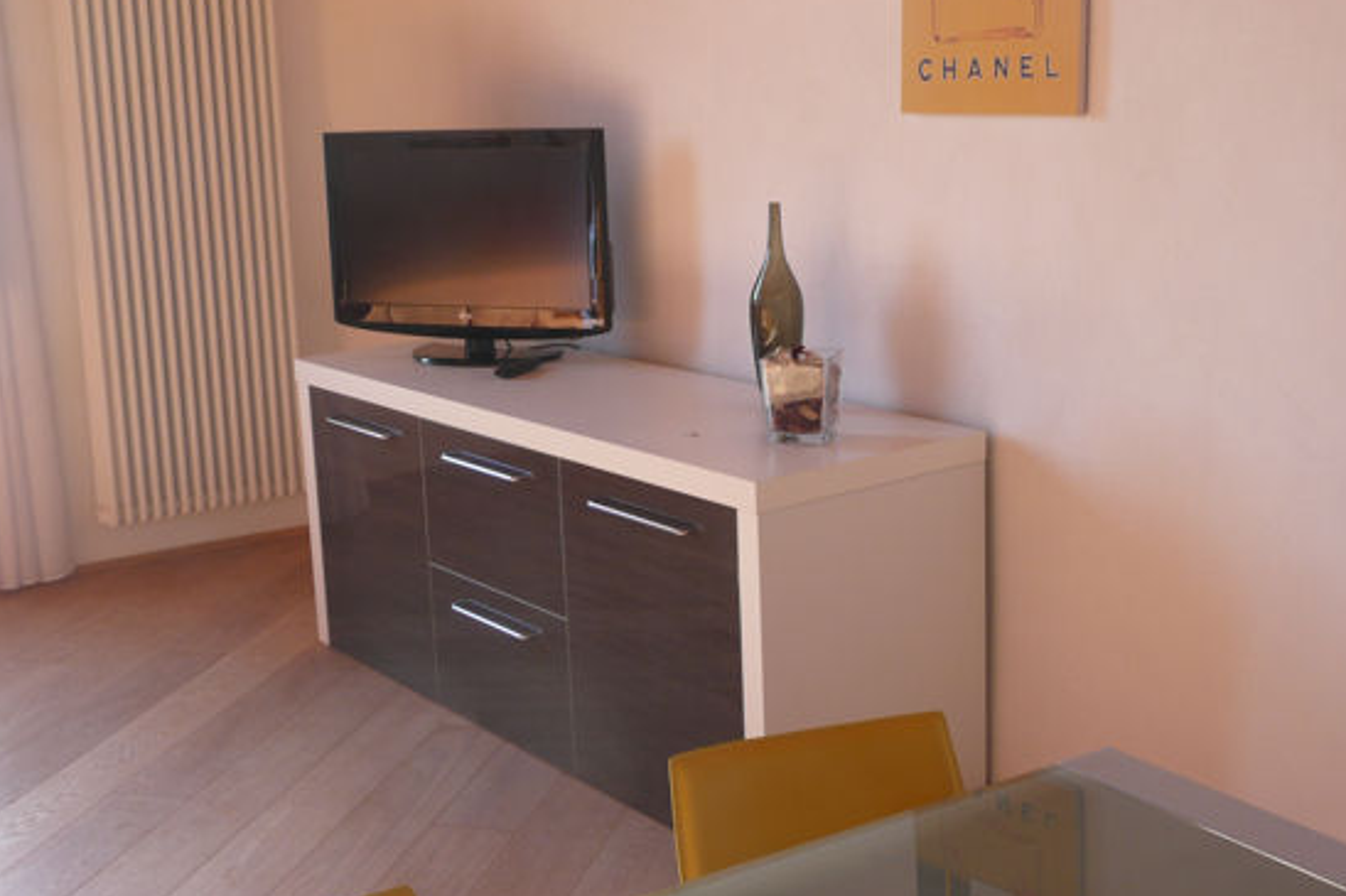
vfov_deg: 26.5
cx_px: 668
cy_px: 403
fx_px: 1906
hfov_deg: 38.9
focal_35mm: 51
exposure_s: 1/40
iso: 100
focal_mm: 7.8
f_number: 4.2
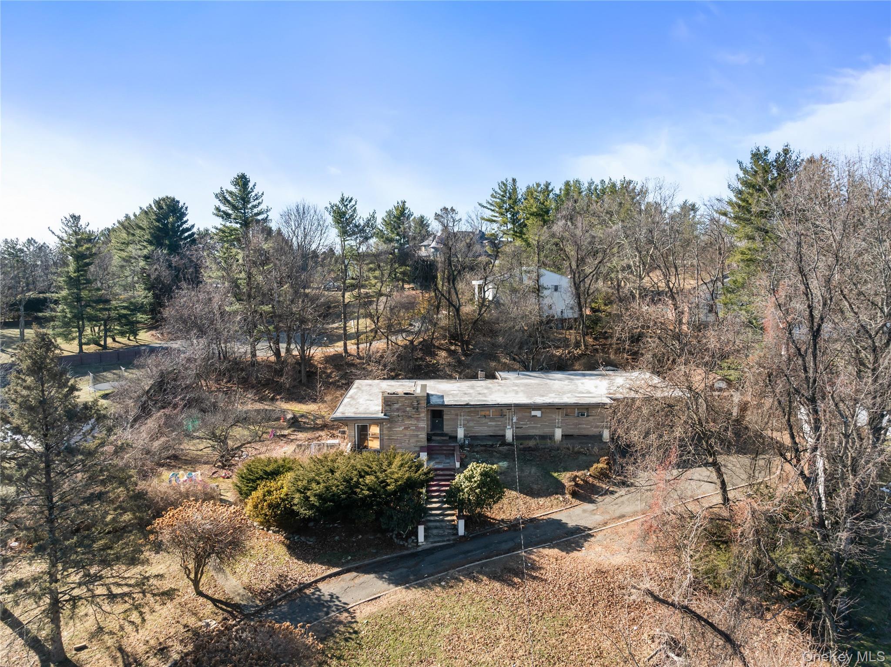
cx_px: 446
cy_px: 334
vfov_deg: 56.8
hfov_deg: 71.6
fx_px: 617
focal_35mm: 24
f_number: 2.8
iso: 350
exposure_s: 1/800
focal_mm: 12.29
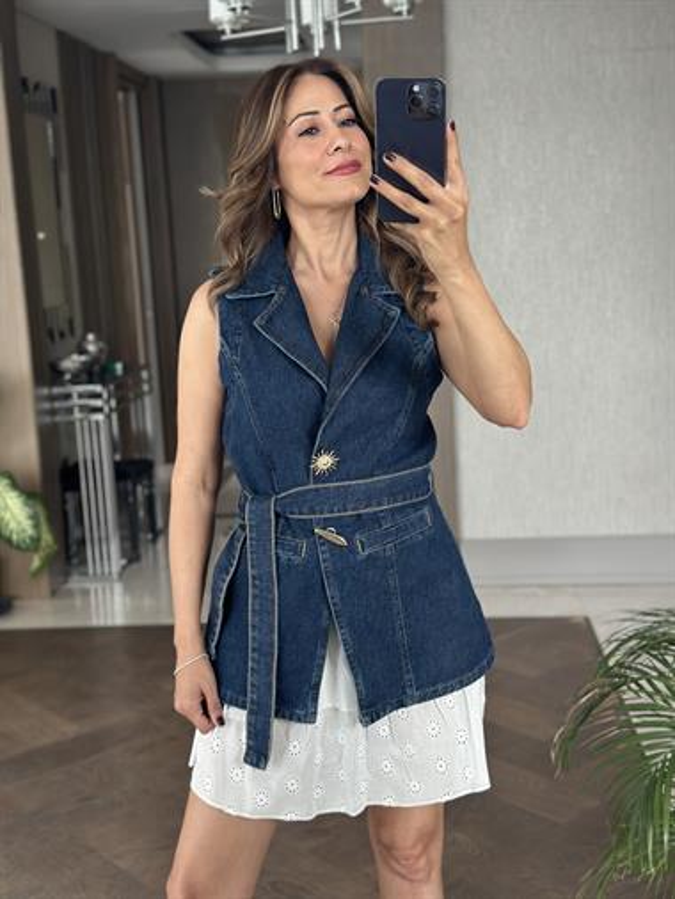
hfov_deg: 30.3
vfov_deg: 39.6
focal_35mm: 48
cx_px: 338
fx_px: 1247
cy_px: 450
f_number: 1.78
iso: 125
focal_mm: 6.86
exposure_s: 1/60
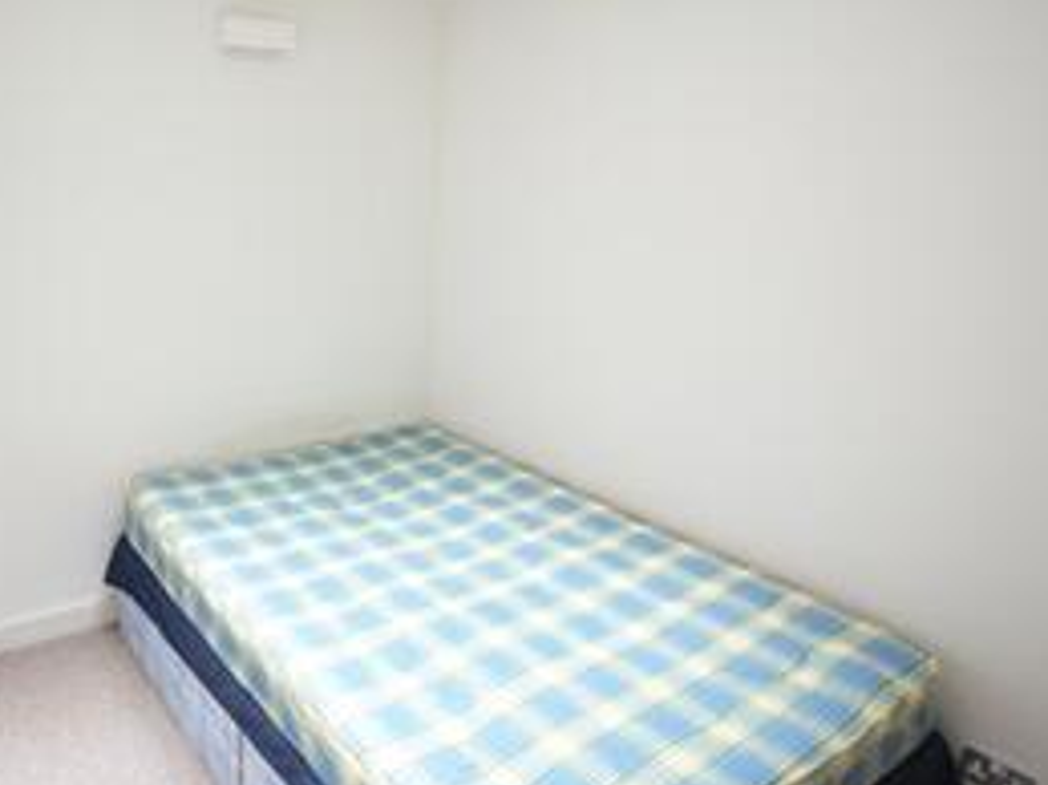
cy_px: 340
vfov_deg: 54.7
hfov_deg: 66.2
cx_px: 295
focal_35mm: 25
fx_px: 757
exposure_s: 1/30
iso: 320
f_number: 3.5
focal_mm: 10
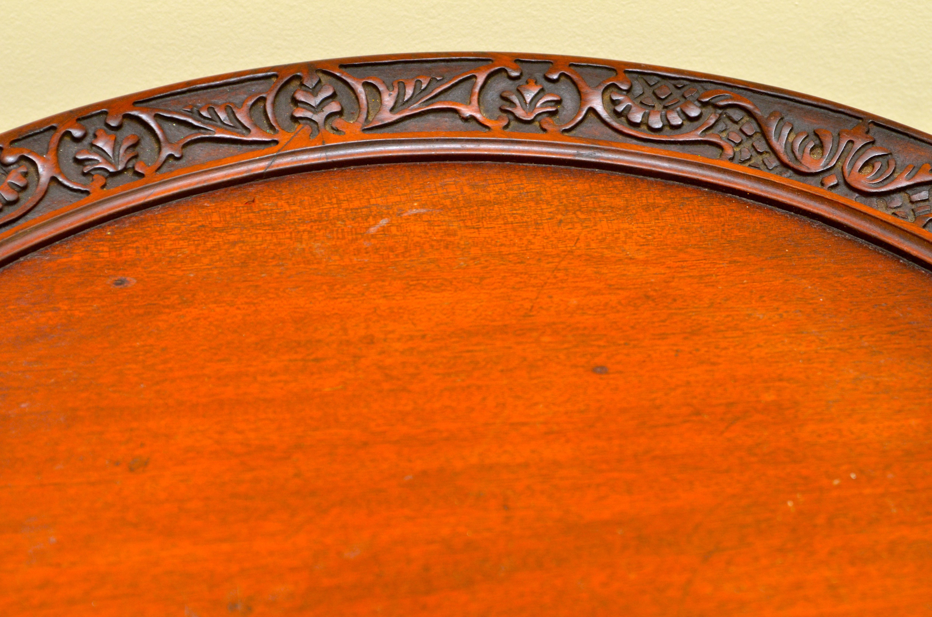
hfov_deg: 19.5
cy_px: 308
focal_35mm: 105
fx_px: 2713
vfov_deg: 13.0
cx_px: 466
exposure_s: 1/100
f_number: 4
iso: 800
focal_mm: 70
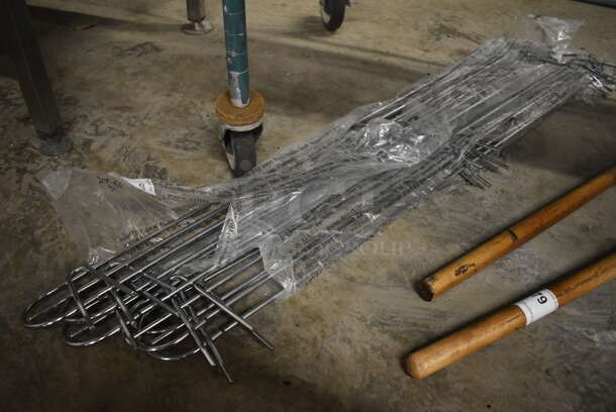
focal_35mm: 27
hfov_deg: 67.3
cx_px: 308
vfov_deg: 48.0
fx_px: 462
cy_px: 206
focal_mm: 18
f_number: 3.5
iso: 3600
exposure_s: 1/125
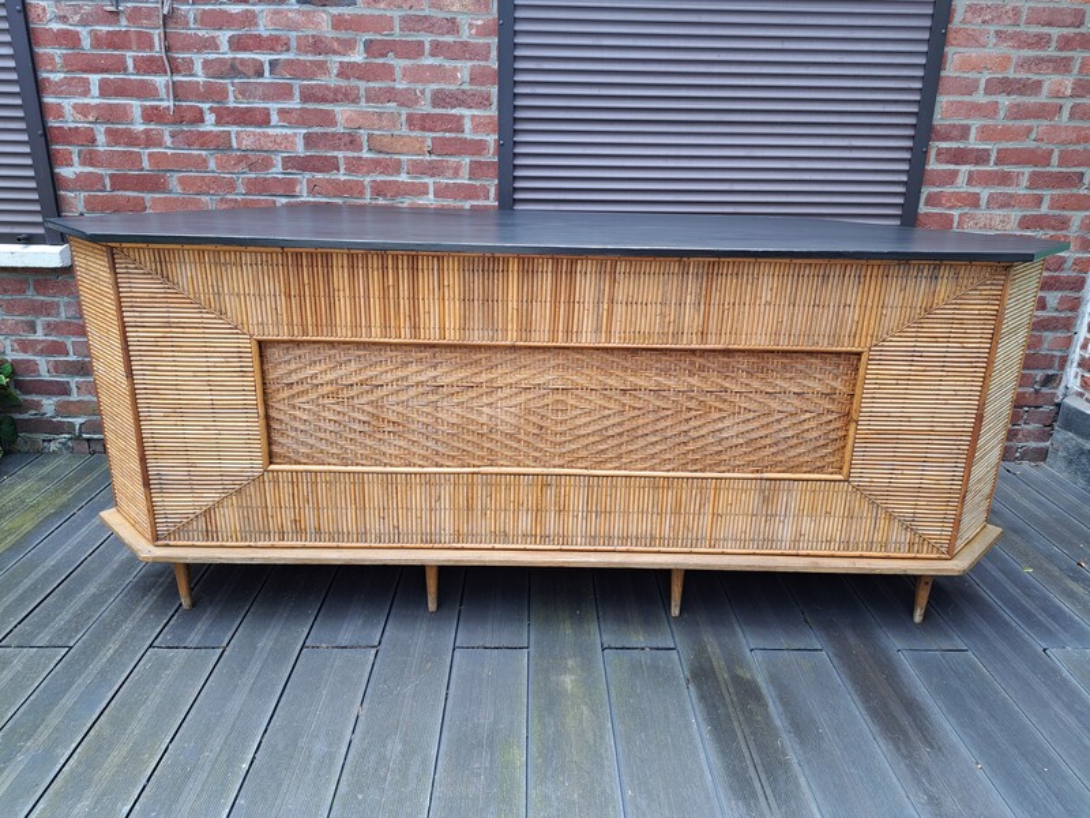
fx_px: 756
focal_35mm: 24
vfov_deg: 56.8
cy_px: 409
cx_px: 545
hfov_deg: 71.6
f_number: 1.8
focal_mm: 5.23
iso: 50
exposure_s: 1/50
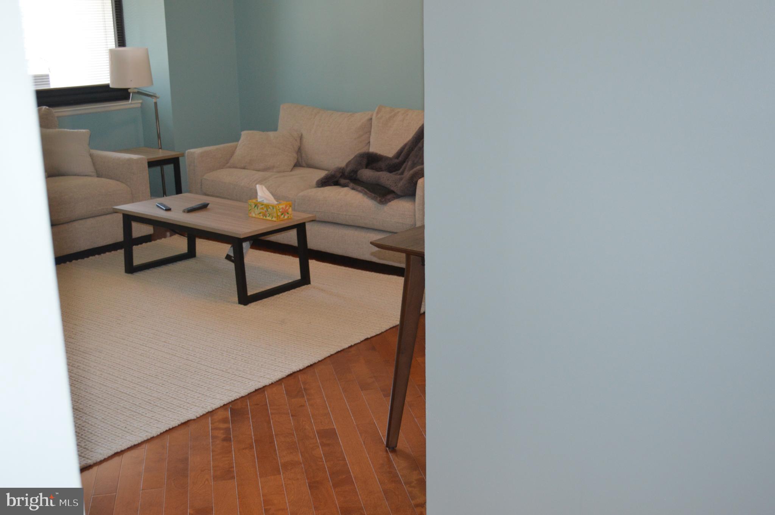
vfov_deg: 34.1
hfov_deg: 49.6
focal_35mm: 39
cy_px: 258
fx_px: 839
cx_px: 388
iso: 900
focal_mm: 26
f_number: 4.2
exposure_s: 1/60
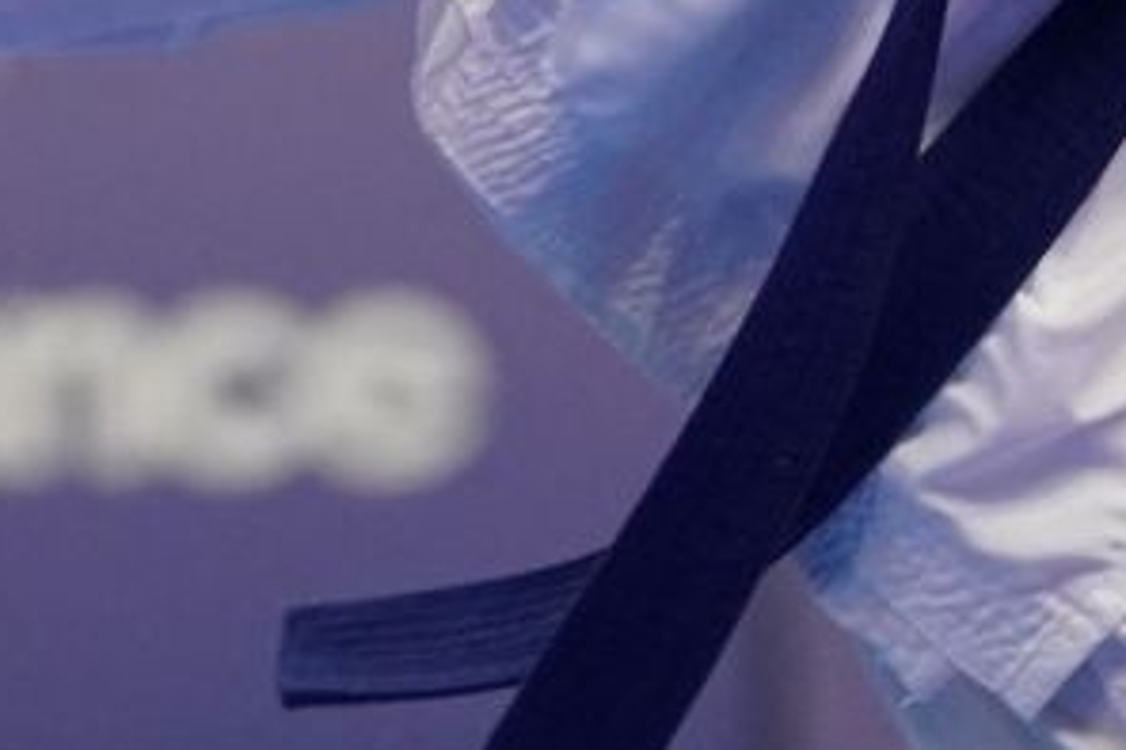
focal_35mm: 1017
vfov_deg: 1.3
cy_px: -1176
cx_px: -555
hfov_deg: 2.0
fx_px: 31790
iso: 3200
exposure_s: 1/1000
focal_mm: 167
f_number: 2.8
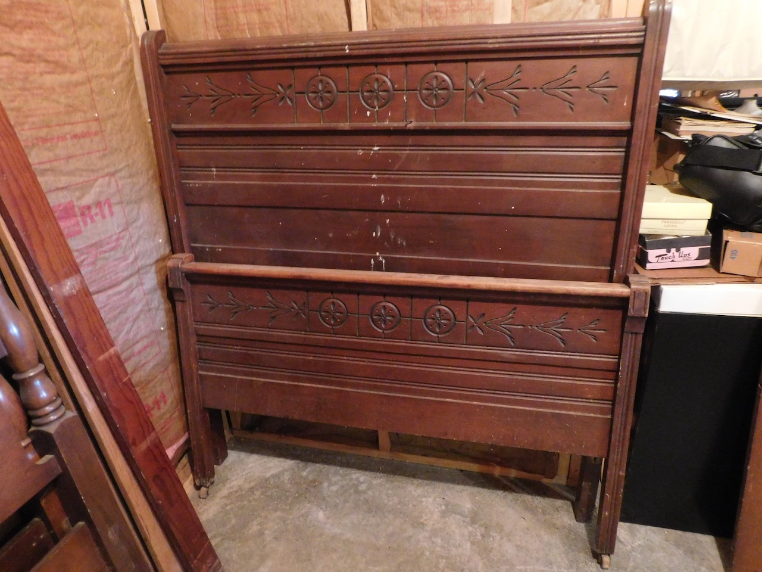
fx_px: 506
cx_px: 381
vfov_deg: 58.9
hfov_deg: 73.9
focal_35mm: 23
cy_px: 286
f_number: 3
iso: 800
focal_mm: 4
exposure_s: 1/5
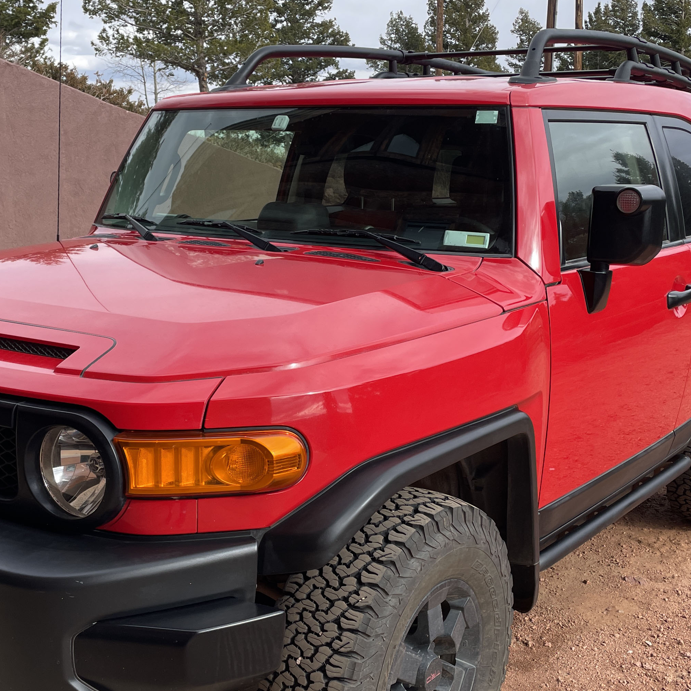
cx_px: 326
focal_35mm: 46
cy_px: 402
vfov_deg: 36.7
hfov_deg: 36.8
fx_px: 1039
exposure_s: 1/1006
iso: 32
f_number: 1.6
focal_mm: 4.2
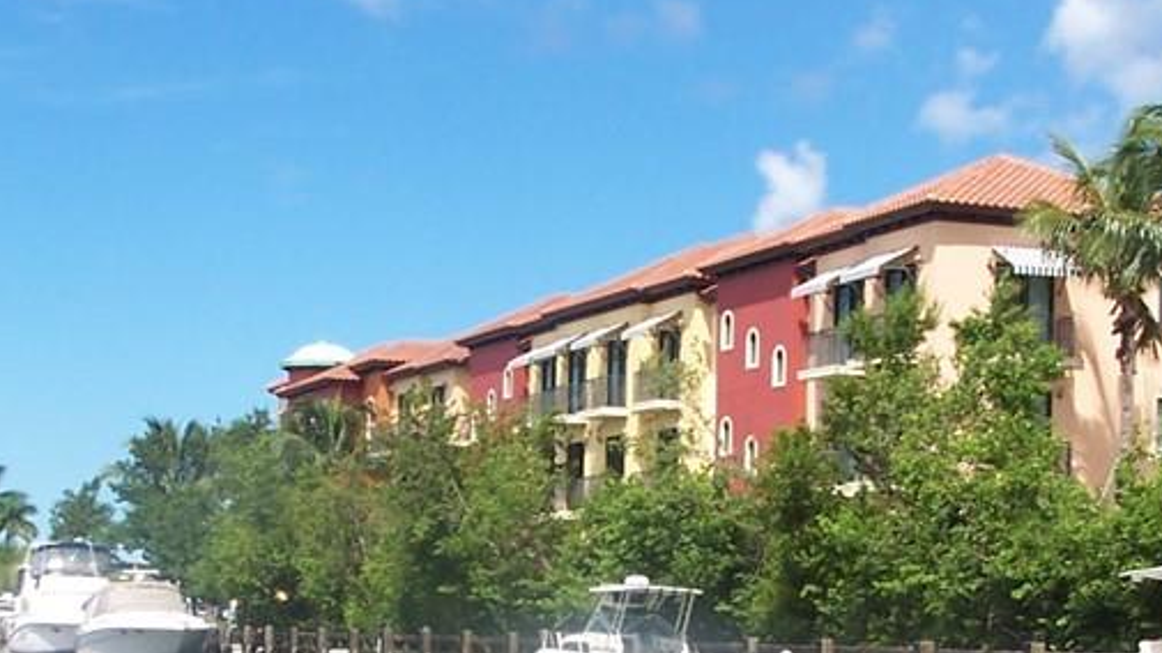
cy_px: 708
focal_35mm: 84
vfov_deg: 14.1
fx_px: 2588
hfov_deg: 25.3
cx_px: 607
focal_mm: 6.3
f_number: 5.6
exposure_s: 1/350
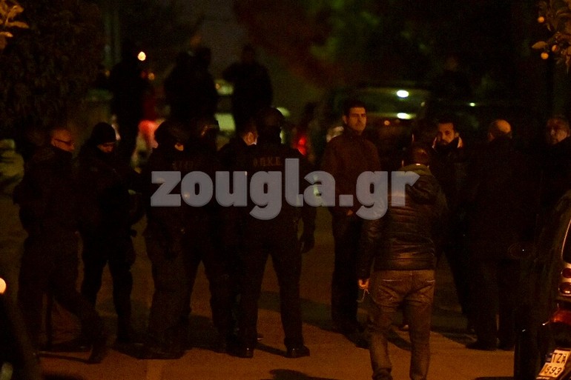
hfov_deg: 10.8
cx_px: 286
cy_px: 190
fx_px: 3013
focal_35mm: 190
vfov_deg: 7.2
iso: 12800
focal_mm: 190
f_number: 2.8
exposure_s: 1/60
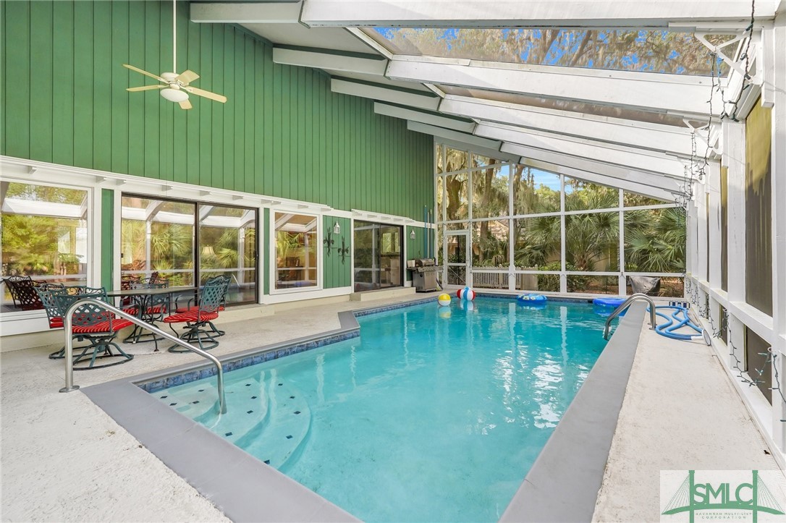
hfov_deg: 96.8
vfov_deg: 73.7
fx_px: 349
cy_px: 262
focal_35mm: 16
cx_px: 393
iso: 320
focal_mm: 16
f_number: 9
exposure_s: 1/100
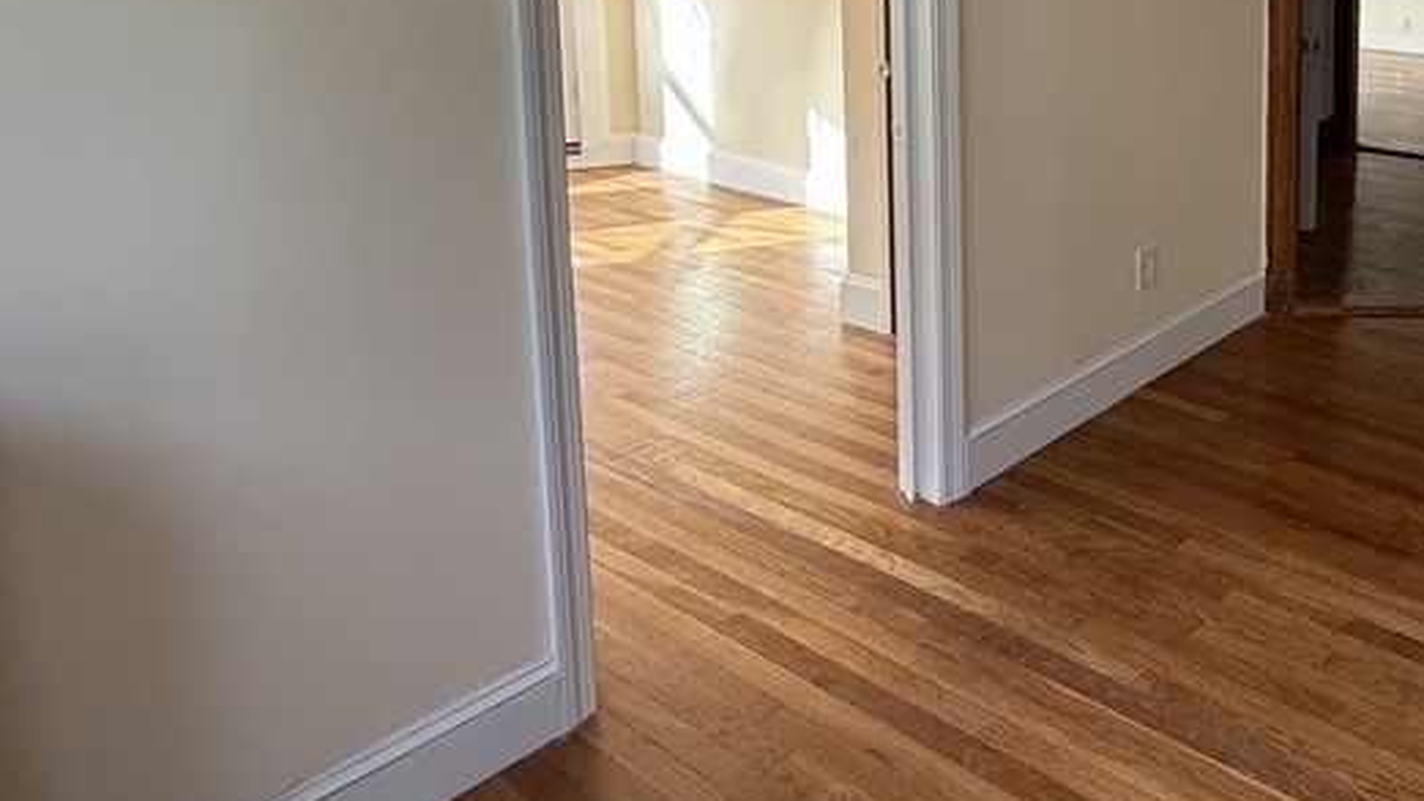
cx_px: 1353
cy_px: 5
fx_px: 1133
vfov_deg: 35.4
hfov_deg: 53.7
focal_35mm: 30
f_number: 2.2
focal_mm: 2.22
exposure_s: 1/99
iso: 80
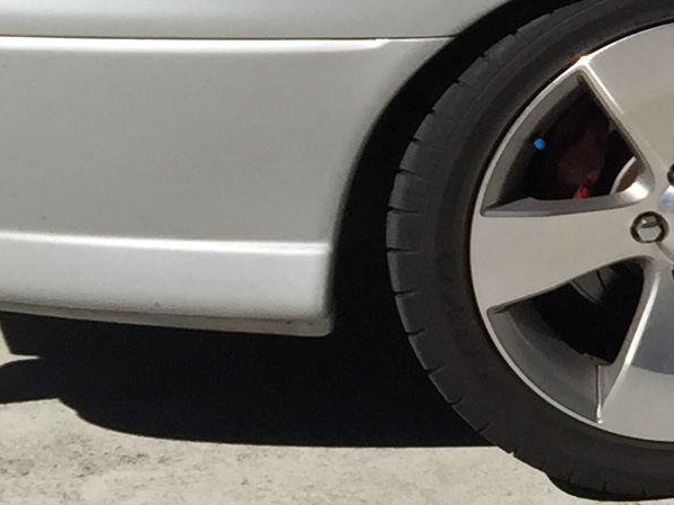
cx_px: 1407
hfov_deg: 11.2
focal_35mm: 158
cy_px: -227
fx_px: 3076
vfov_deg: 9.2
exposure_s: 1/2198
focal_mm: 4.15
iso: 32
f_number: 2.2
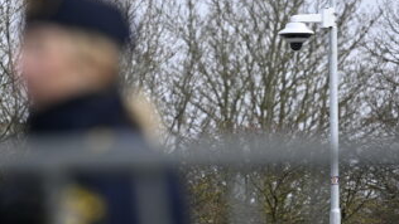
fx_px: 4424
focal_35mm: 418
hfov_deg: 5.2
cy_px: 60
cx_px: 221
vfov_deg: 2.9
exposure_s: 1/500
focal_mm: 280
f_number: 5.3
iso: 180
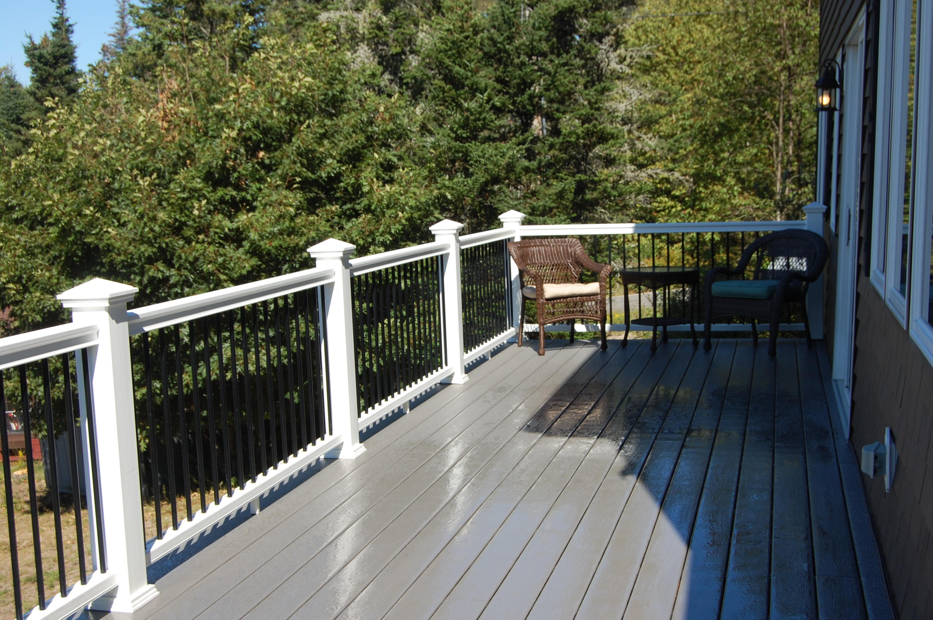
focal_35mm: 48
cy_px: 310
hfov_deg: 41.1
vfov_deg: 28.0
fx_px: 1243
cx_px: 466
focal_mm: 32
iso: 200
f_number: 9
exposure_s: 1/320
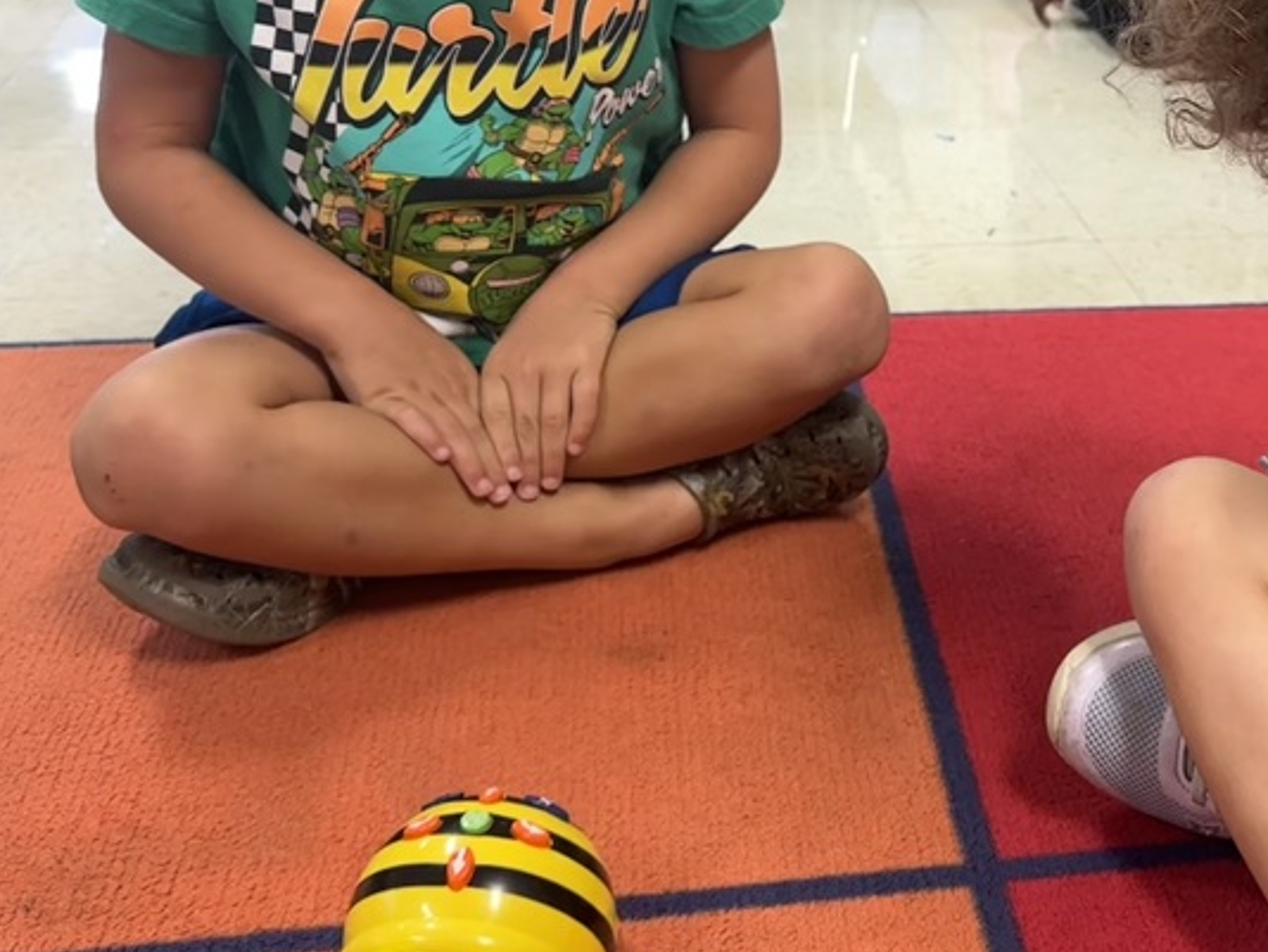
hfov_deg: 39.5
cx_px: 1031
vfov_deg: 31.0
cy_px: 233
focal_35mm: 46
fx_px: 1686
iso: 160
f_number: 1.78
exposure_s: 1/60
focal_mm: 6.86
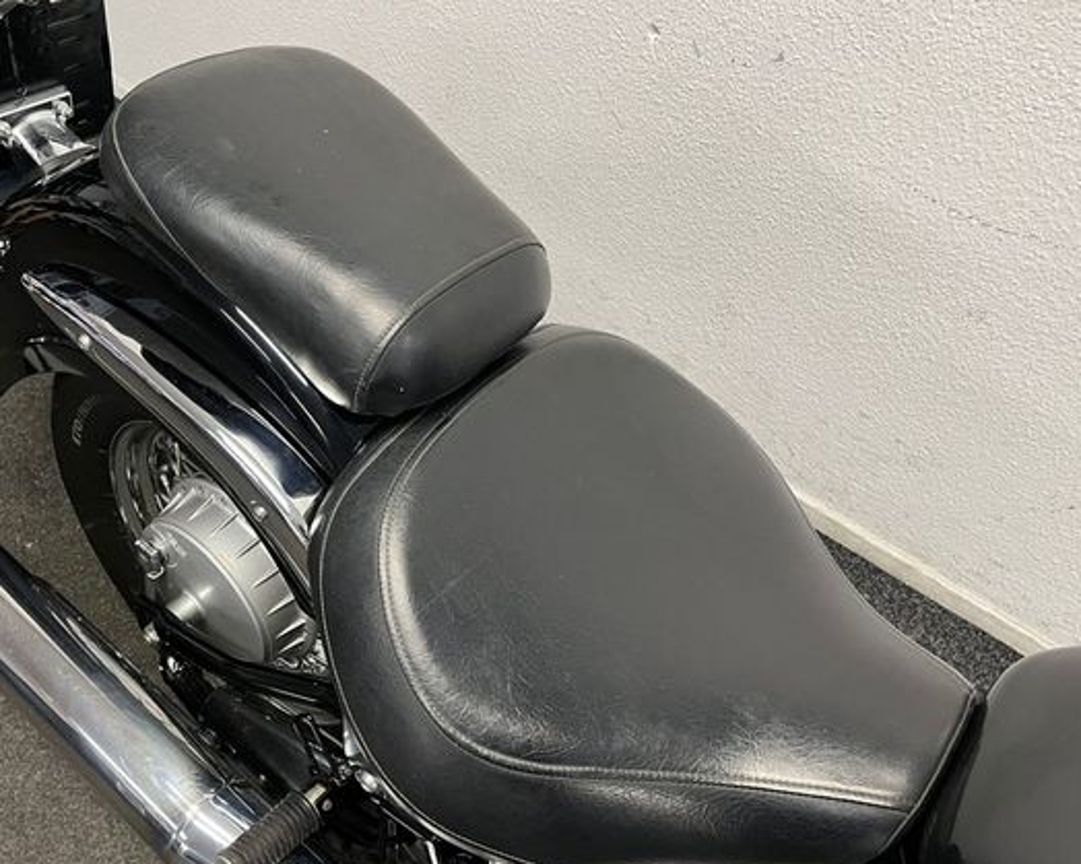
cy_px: 410
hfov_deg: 56.7
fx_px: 992
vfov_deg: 47.1
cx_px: 427
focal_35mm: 31
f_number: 1.6
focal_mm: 5.1
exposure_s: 1/50
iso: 125
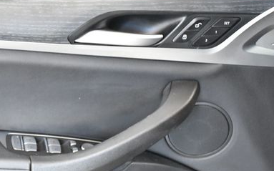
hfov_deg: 18.2
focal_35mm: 114
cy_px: 132
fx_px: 851
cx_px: 67
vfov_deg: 11.4
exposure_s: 1/80
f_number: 4.5
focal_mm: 45
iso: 2500
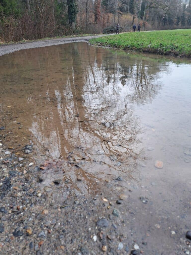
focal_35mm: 24
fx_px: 177
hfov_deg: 56.8
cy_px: 128
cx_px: 96
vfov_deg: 71.6
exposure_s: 1/100
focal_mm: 5.23
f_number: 1.8
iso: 50
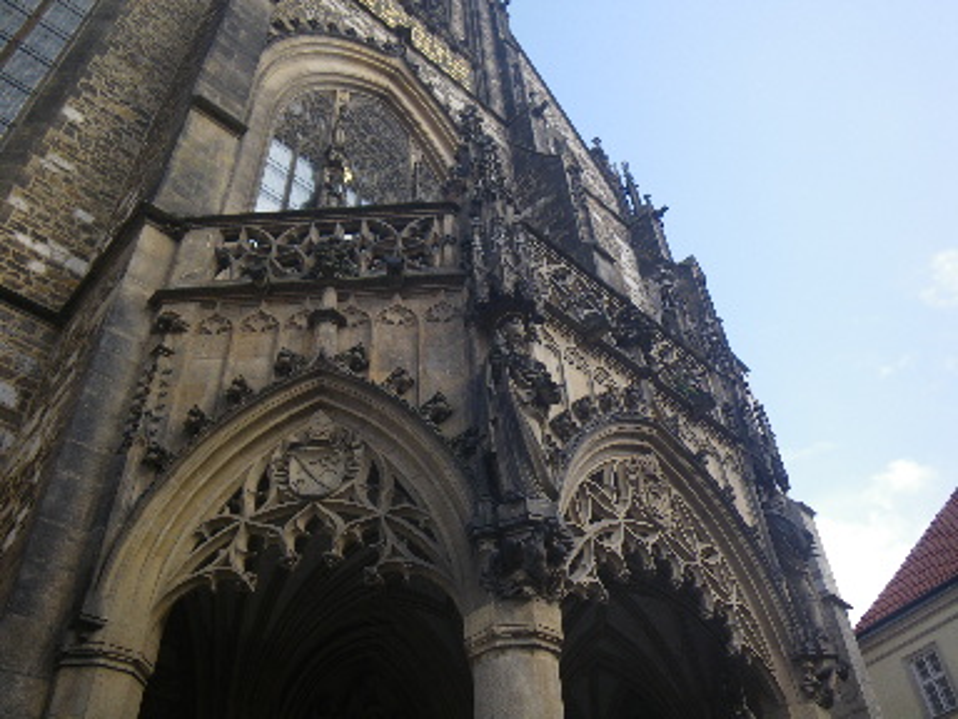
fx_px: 775
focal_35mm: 28
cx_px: 479
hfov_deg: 63.4
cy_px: 360
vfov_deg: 49.7
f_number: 3.5
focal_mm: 5
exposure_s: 1/200
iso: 50
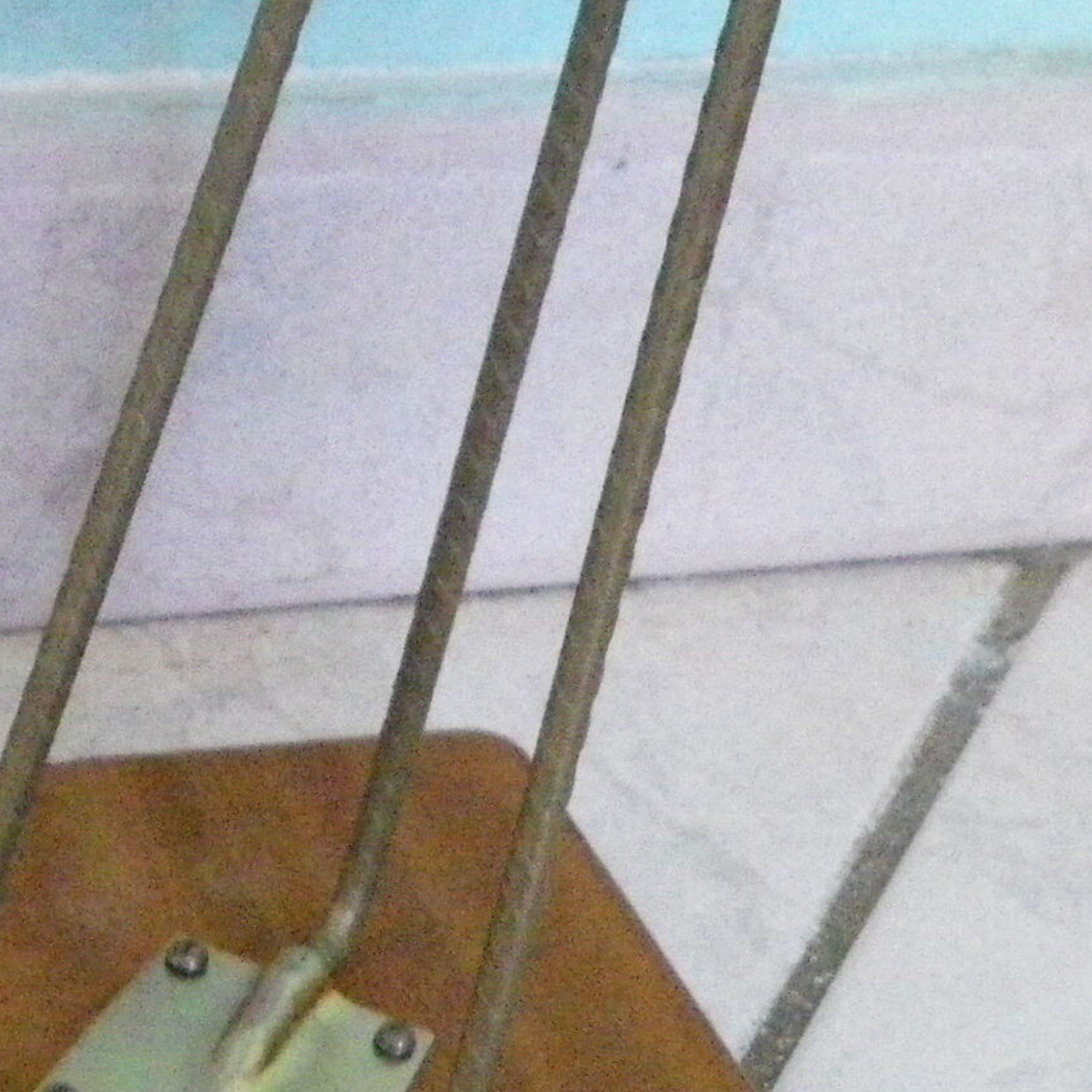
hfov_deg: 14.7
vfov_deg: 13.9
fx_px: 4176
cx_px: 54
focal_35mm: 117
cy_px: 1652
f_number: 2.6
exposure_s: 1/15
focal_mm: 4.9
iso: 800
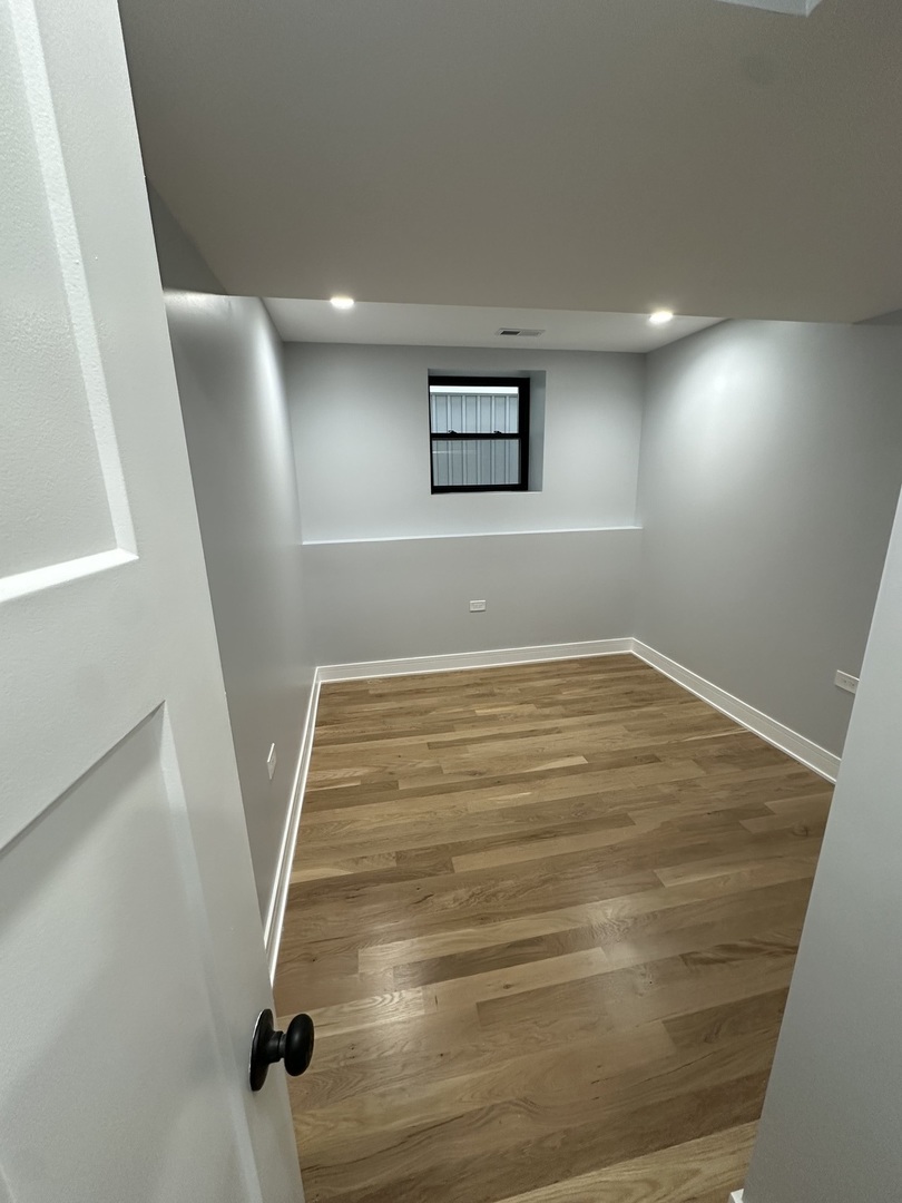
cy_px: 602
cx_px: 451
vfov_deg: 102.1
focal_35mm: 14
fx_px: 486
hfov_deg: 85.7
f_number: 2.2
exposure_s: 1/60
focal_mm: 2.22
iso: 160
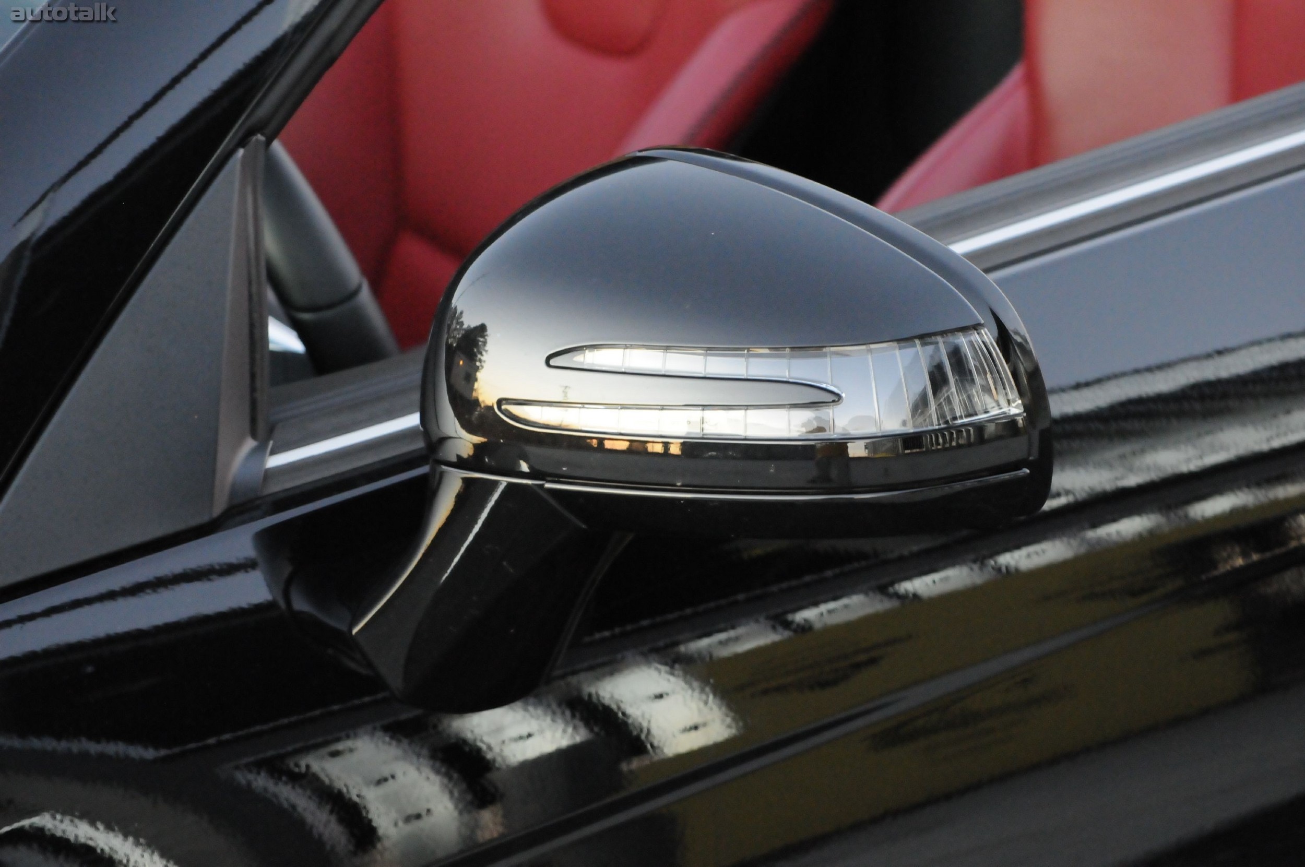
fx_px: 4454
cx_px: 652
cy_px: 434
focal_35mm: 123
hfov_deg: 16.7
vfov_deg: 11.1
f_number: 9
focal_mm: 82
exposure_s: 1/20
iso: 3200
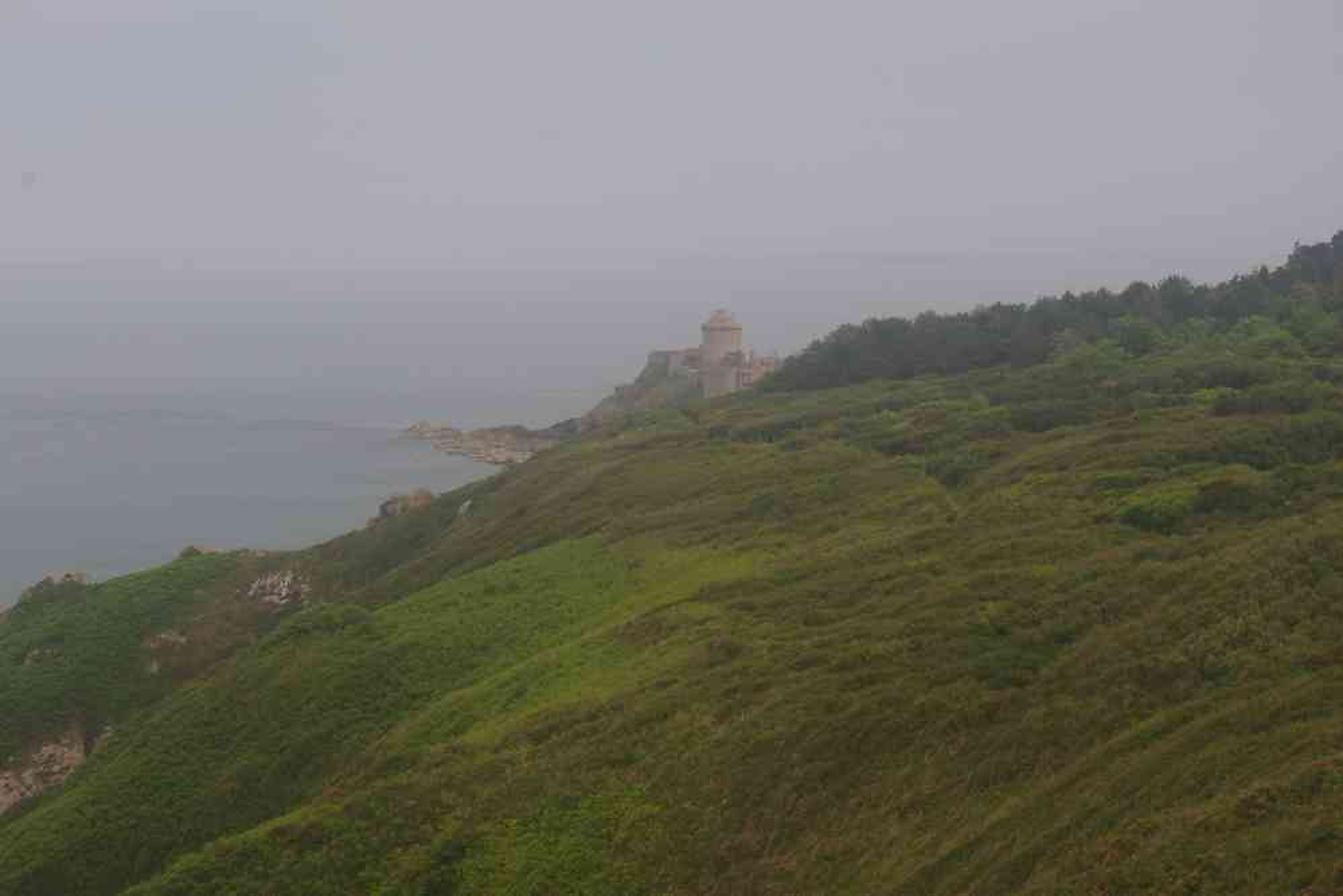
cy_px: 448
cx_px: 672
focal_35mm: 82
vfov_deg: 16.6
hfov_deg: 24.6
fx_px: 3077
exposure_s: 1/100
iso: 200
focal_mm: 55
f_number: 11
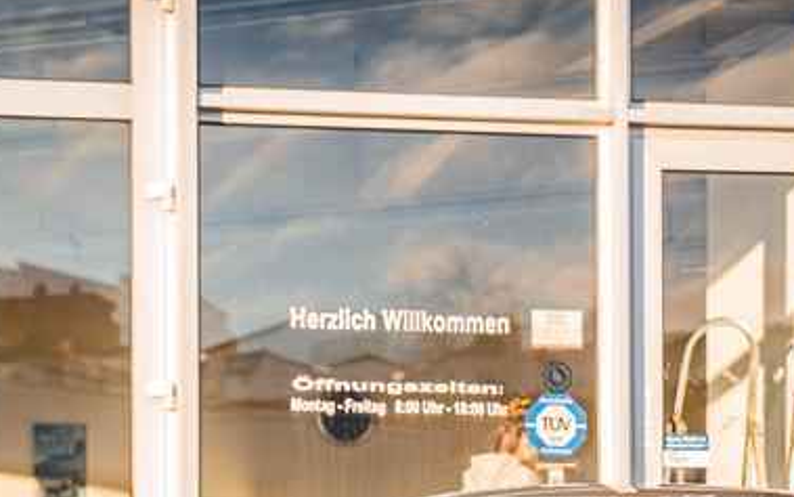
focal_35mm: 180
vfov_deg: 7.2
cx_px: 547
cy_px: 665
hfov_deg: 11.6
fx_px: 3896
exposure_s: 1/200
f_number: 5
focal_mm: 62
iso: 500
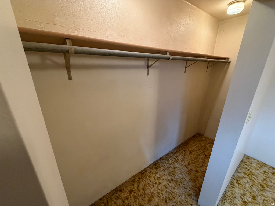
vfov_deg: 85.7
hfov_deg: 102.1
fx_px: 111
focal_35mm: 14
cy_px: 103
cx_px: 138
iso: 500
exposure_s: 1/60
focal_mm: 2.22
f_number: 2.2
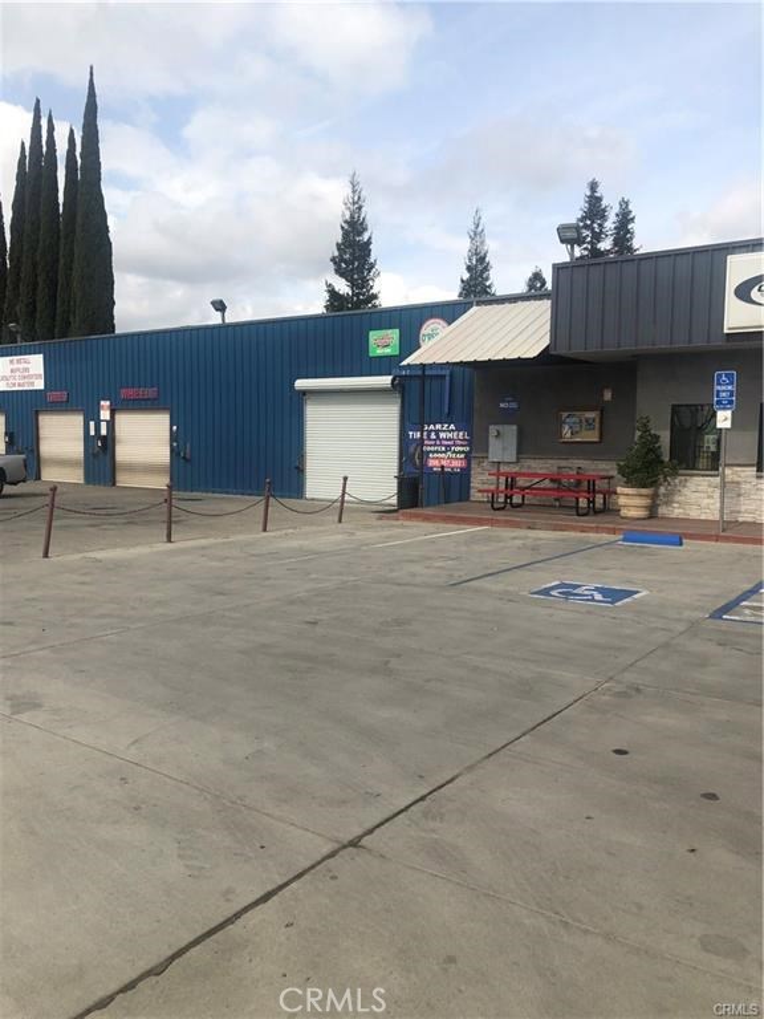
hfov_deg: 49.7
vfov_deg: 63.4
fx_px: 824
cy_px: 510
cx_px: 382
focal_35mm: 28
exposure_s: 1/2404
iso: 20
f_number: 1.8
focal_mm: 3.99
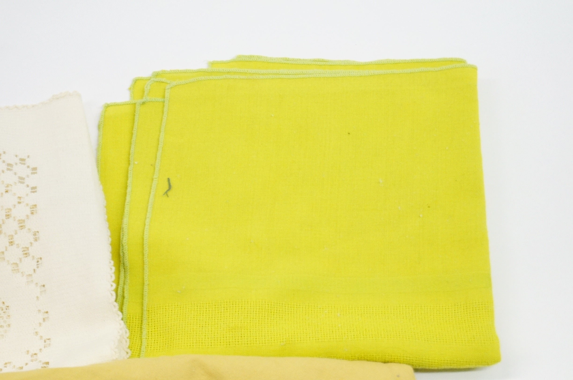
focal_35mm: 82
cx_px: 286
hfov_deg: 24.7
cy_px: 190
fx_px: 1311
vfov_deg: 16.5
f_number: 5.6
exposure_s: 1/80
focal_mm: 55
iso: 3200
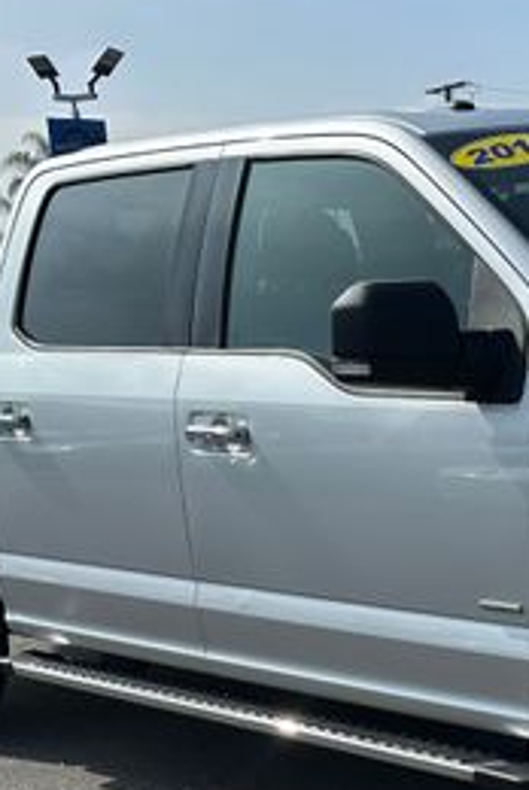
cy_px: 583
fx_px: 1517
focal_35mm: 69
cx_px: 572
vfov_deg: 28.8
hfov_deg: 19.0
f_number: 1.78
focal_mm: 6.86
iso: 80
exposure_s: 1/5525
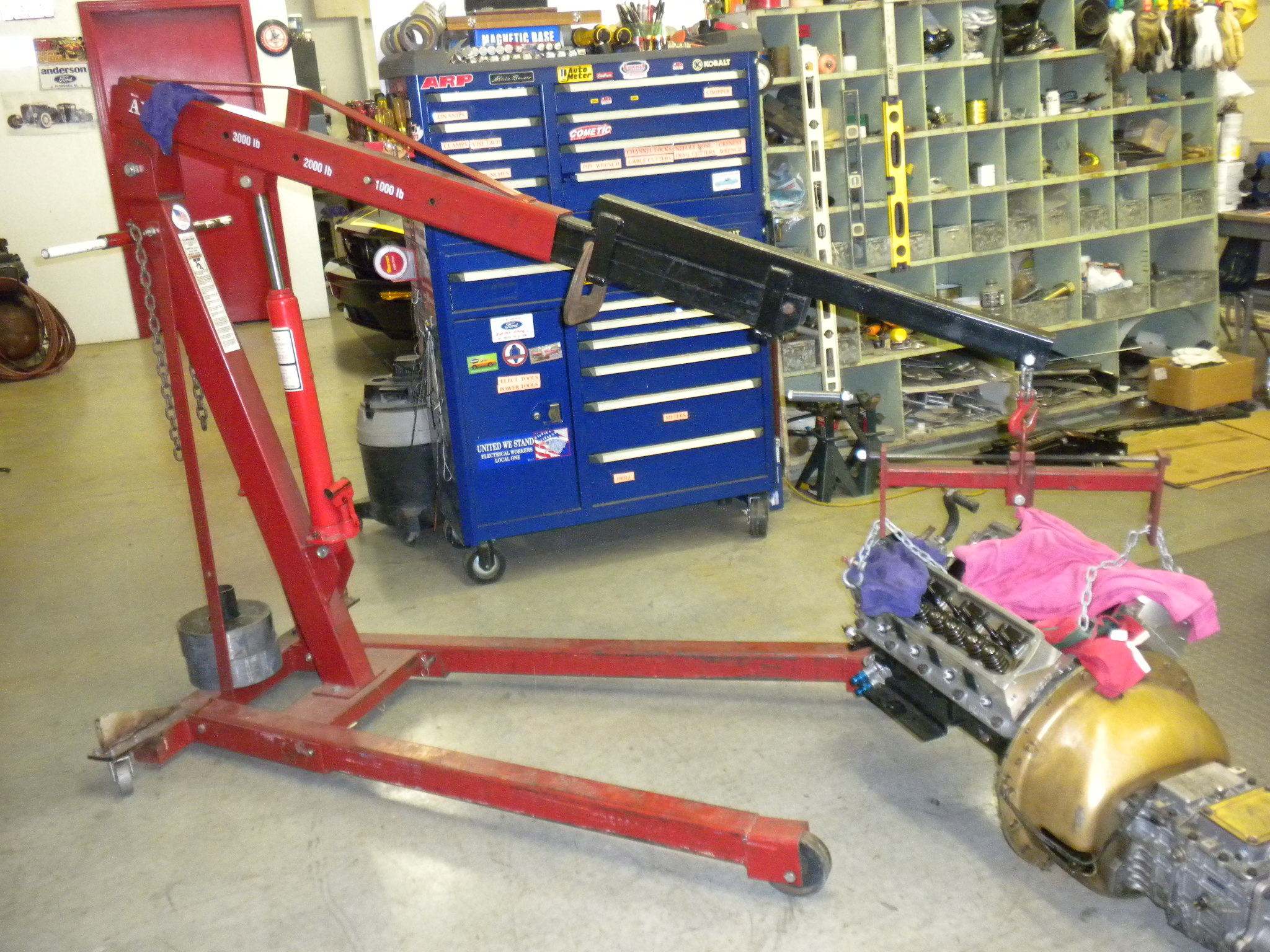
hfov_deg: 50.1
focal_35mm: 37
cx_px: 635
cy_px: 476
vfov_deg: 38.7
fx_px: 1357
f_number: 3.5
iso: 502
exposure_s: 1/30
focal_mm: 6.6
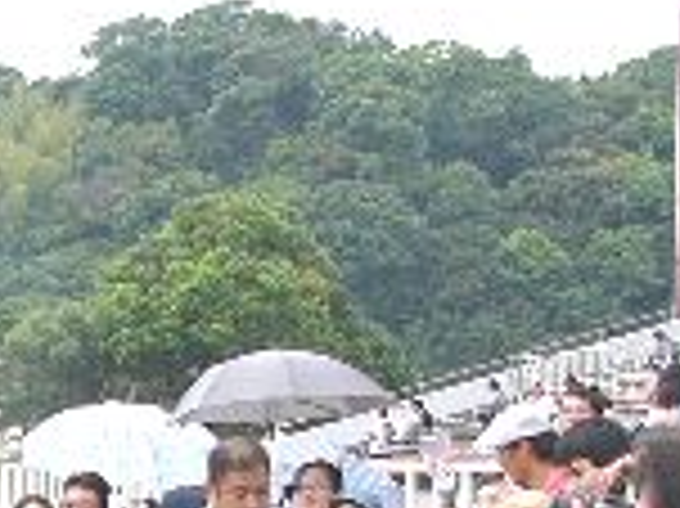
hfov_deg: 12.5
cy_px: 800
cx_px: -189
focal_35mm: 153
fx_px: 3003
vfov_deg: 9.4
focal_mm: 6
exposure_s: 1/80
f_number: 2.8
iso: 50
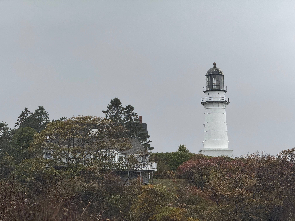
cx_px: 148
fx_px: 1023
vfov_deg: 12.3
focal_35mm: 120
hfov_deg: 16.4
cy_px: 110
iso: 50
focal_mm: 15.66
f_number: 2.8
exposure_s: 1/173
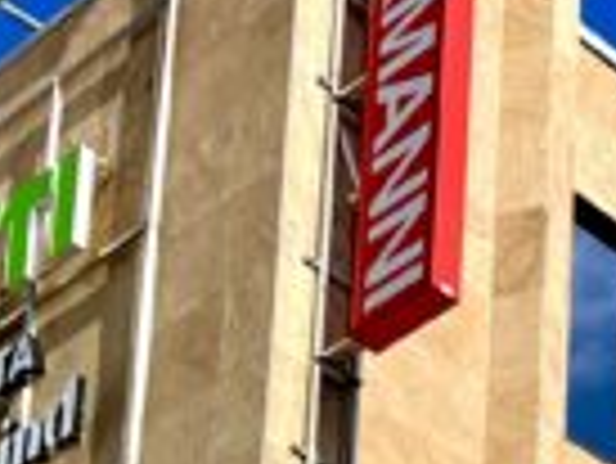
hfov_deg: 12.4
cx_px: 1079
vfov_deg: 9.0
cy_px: 1194
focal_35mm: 146
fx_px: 2600
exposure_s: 1/4651
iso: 50
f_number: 1.6
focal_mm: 5.1
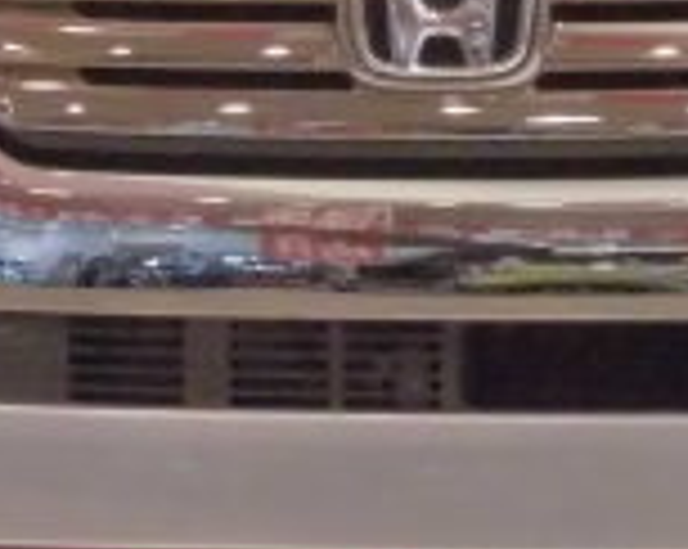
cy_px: 4
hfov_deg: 7.4
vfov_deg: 5.9
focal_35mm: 262
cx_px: 346
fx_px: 5328
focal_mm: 11.5
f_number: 5.6
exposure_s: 1/60
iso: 800
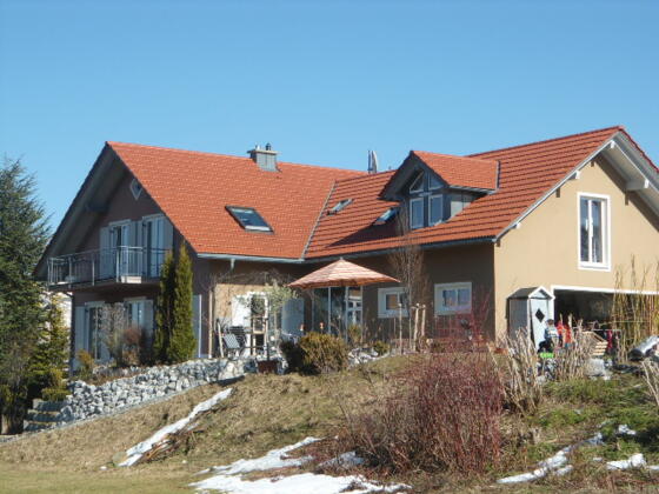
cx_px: 330
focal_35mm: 74
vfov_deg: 19.9
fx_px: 1409
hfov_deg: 26.3
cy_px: 247
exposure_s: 1/500
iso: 80
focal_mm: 13.2
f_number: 4.7
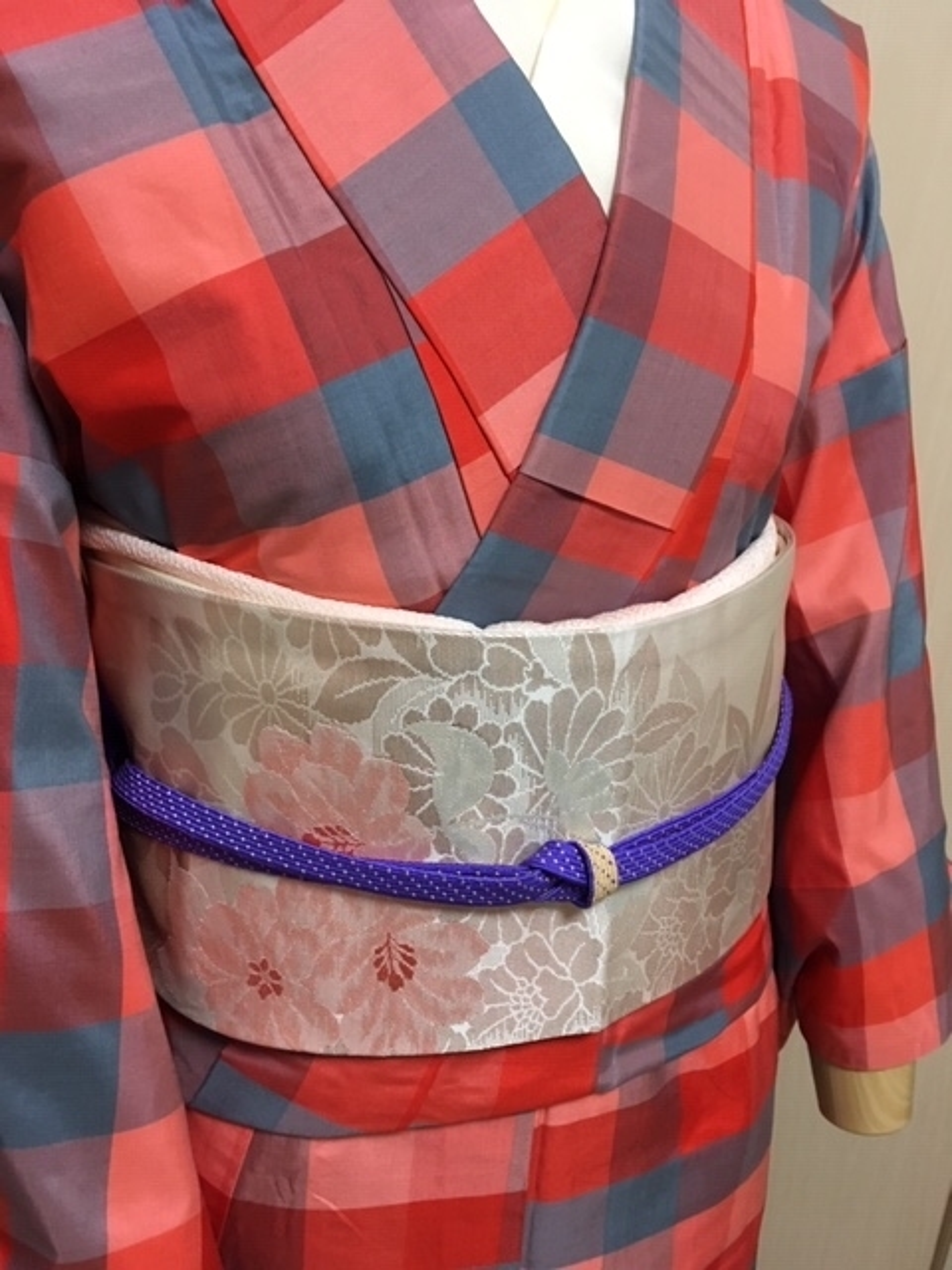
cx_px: 476
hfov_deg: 48.2
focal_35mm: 29
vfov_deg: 61.7
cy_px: 635
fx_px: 1063
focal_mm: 4.15
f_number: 2.2
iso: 160
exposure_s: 1/33
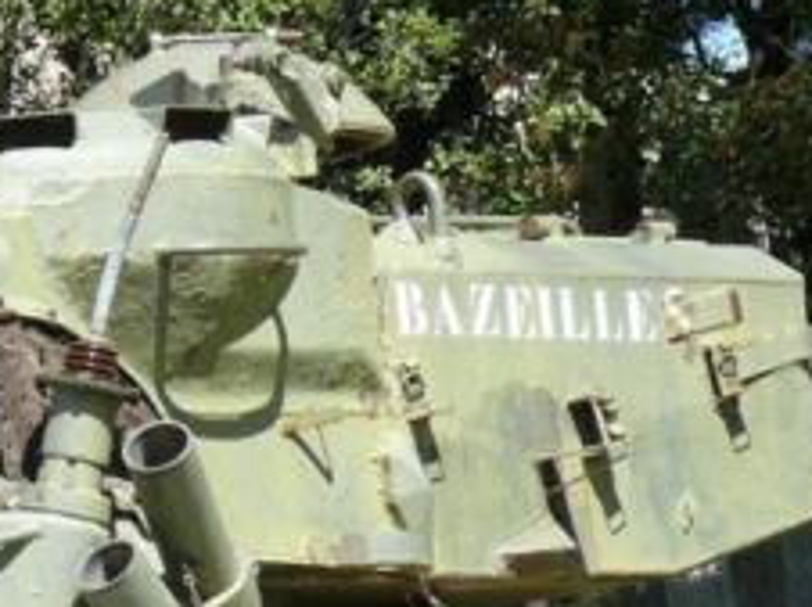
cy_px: 88
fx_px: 9443
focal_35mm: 403
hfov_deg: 4.9
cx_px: 356
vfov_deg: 3.7
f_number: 5.6
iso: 100
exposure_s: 1/320
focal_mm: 21.6
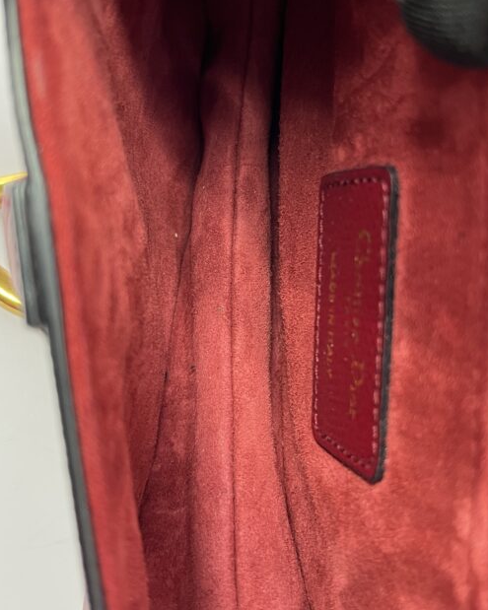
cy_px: 264
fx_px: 758
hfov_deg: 35.7
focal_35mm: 42
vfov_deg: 43.7
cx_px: 248
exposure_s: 1/50
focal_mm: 5.1
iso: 320
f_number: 1.6
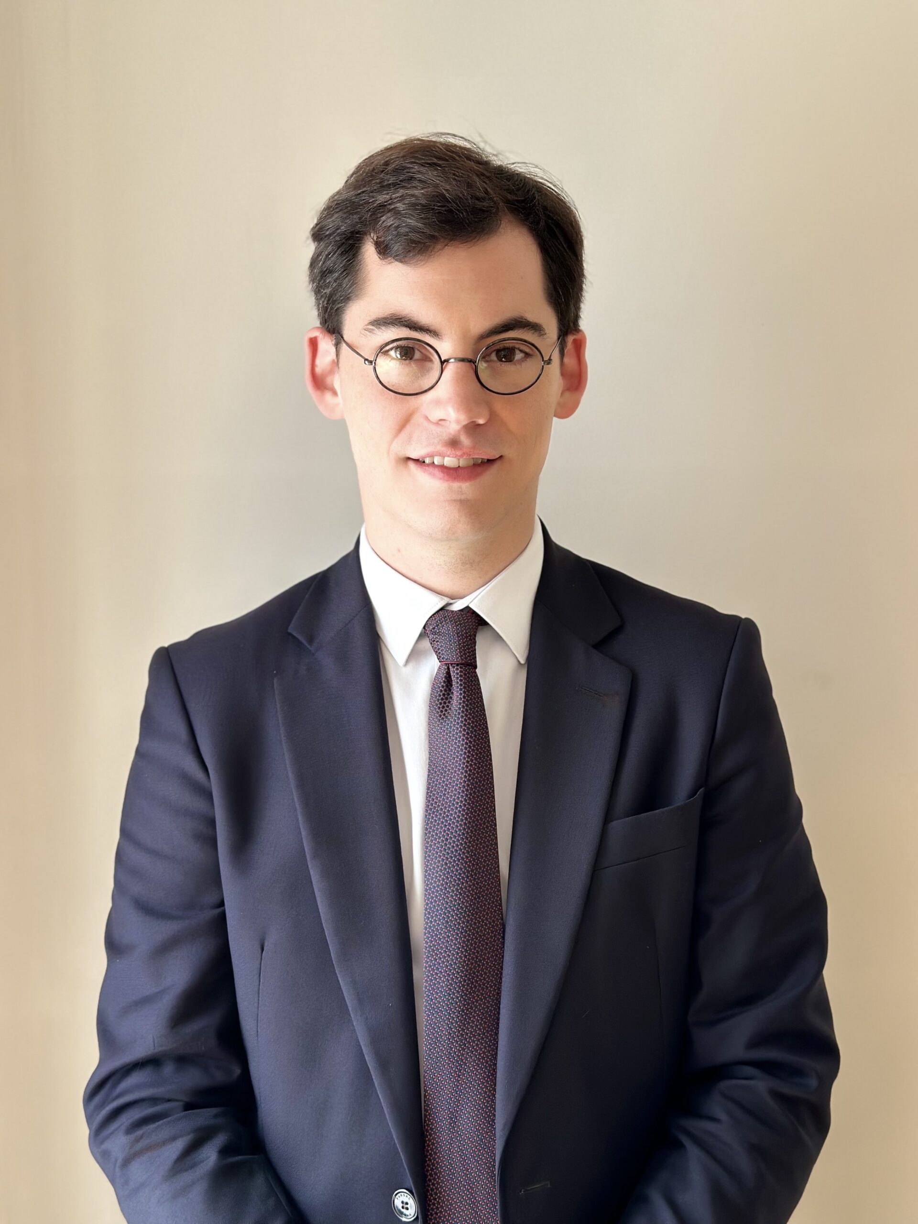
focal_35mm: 48
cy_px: 612
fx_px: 1697
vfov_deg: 39.7
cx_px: 459
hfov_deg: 30.3
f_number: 1.78
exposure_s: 1/121
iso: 80
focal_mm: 6.86
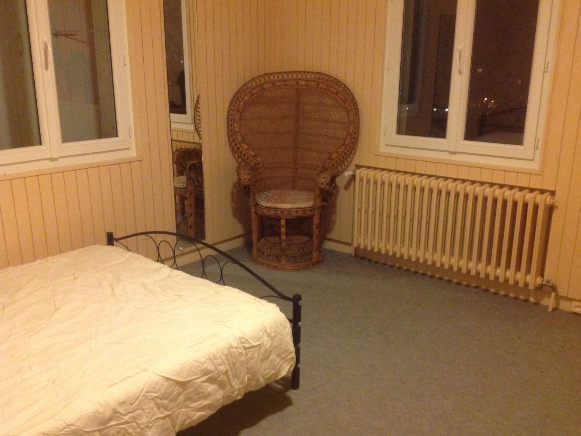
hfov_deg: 51.3
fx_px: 604
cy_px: 222
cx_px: 296
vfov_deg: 39.7
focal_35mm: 36
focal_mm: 4.28
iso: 500
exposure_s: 1/15
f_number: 2.4
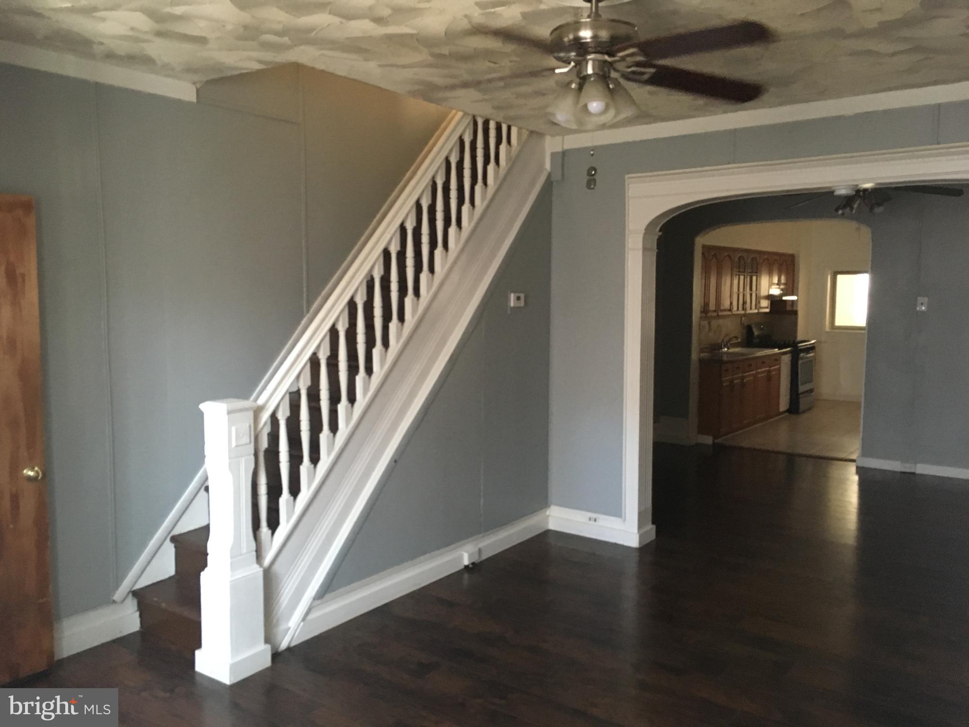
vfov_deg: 48.2
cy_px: 364
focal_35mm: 29
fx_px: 812
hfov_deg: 61.7
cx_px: 484
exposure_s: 1/20
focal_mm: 4.15
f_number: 2.2
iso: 200
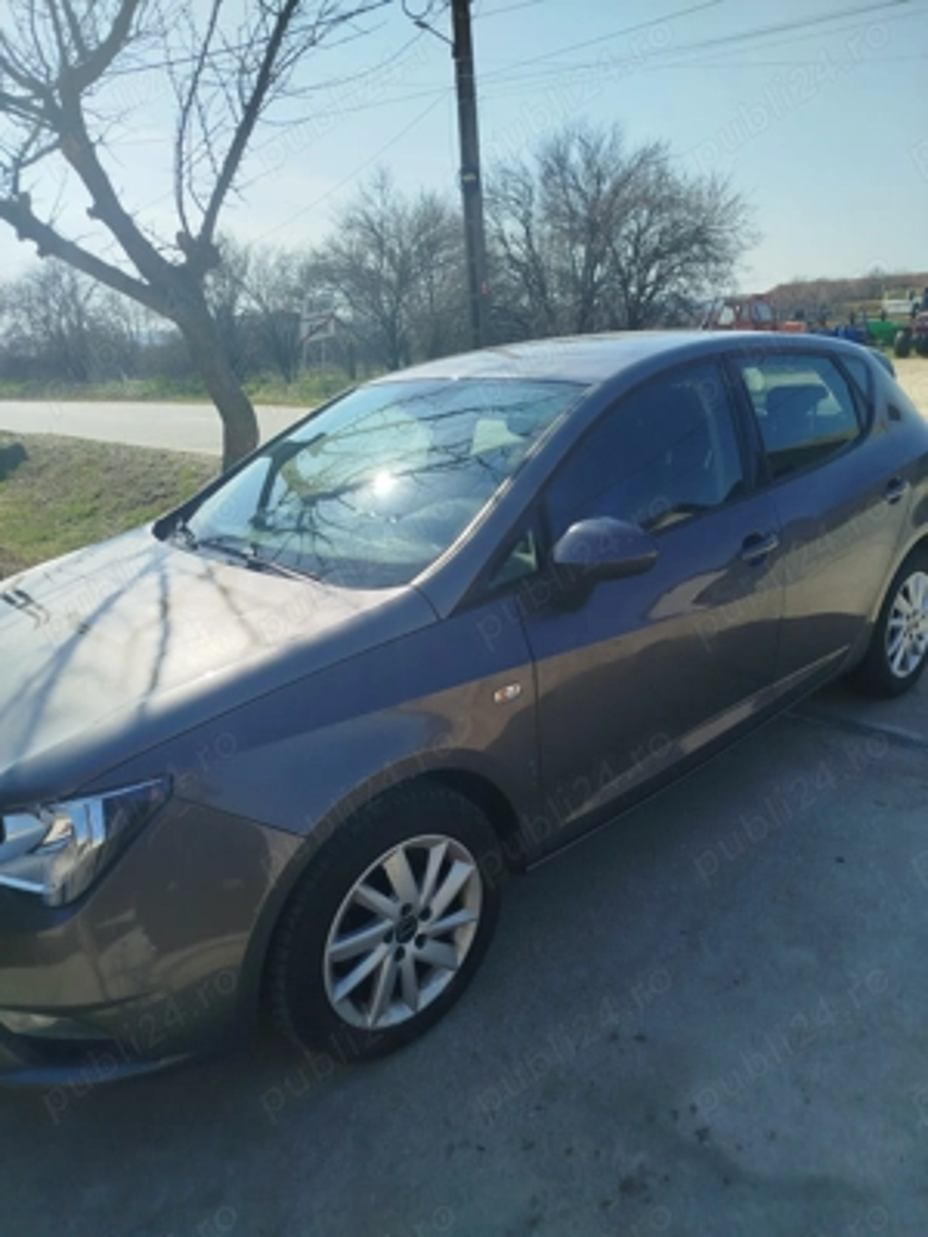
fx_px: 858
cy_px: 618
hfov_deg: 56.8
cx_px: 464
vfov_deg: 71.6
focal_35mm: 24
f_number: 1.7
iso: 50
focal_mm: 5.31
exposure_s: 1/1608
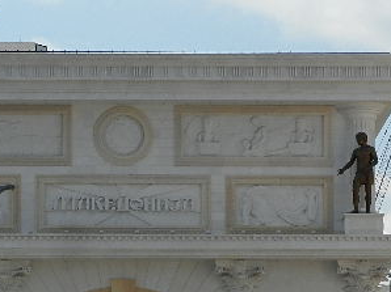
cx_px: 127
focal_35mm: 228
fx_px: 2573
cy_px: 230
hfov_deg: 8.7
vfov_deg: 6.5
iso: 160
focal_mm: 19.1
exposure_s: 1/1600
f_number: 5
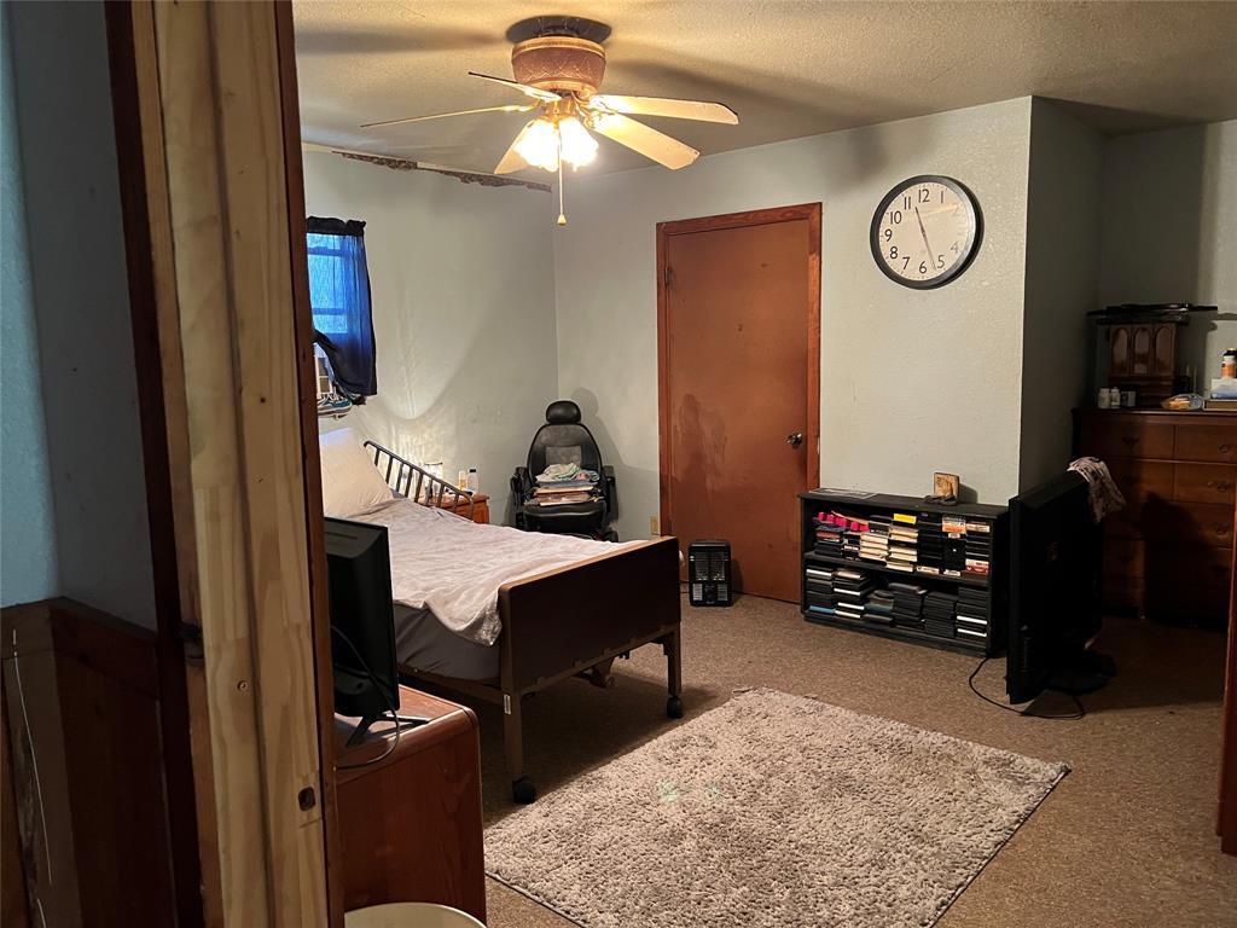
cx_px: 618
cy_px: 464
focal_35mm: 26
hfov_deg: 67.3
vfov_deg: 53.1
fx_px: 929
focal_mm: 5.7
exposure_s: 1/40
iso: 500
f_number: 1.5
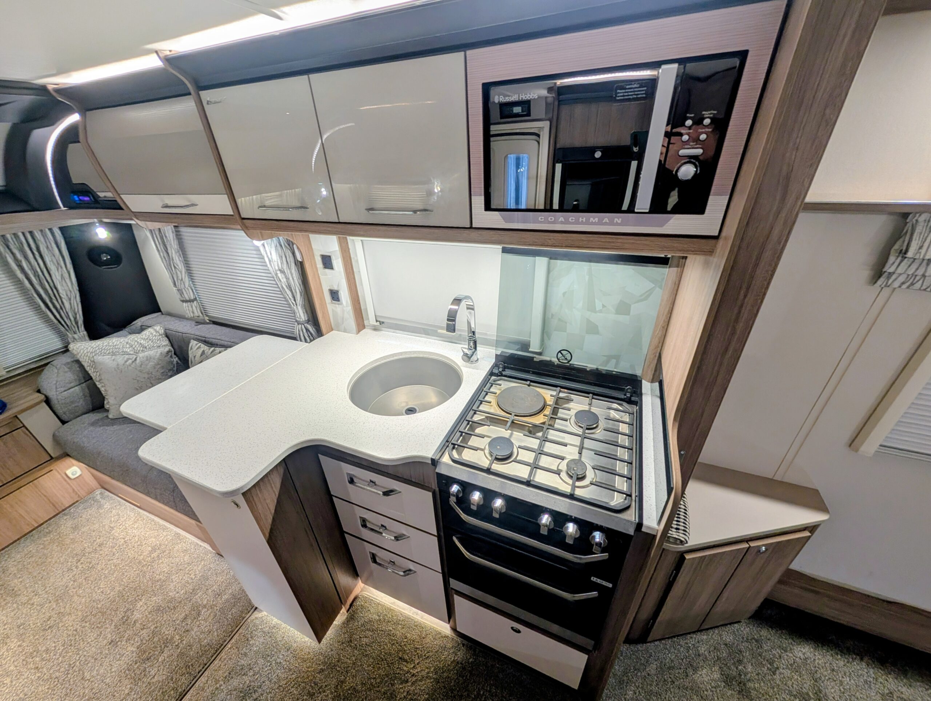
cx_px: 466
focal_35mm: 12
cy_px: 350
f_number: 1.7
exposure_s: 1/28.1
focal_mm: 2.02
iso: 48
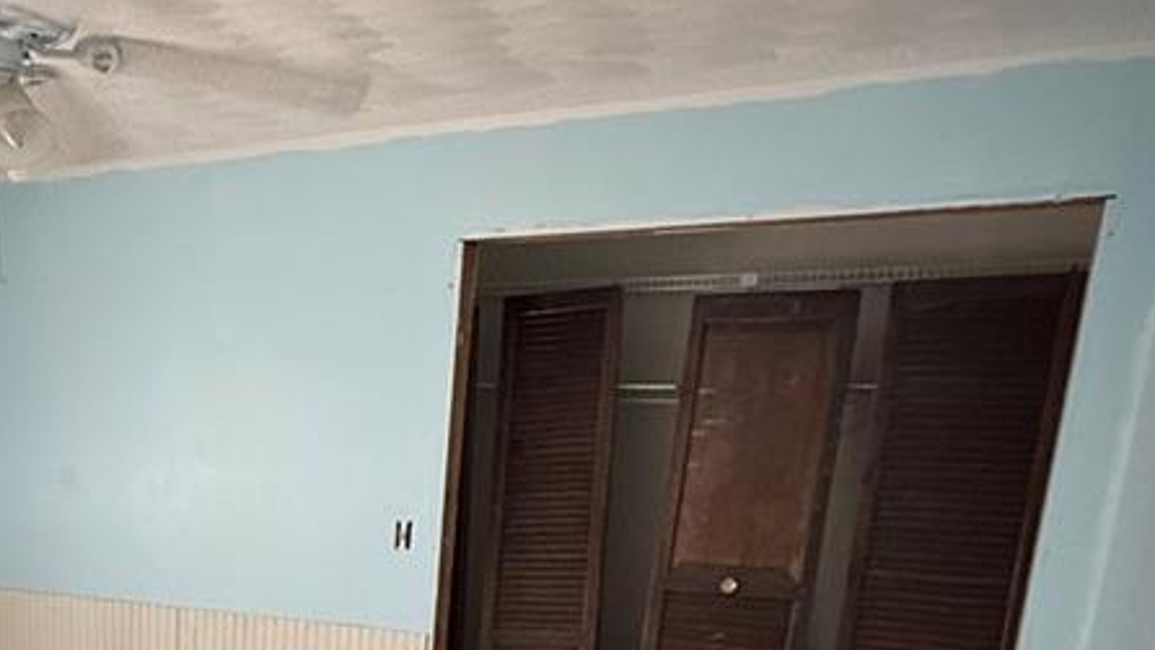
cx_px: 199
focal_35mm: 41
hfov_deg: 46.3
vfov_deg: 26.3
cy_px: 754
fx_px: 1256
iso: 250
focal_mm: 2.22
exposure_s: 1/60
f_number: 2.2
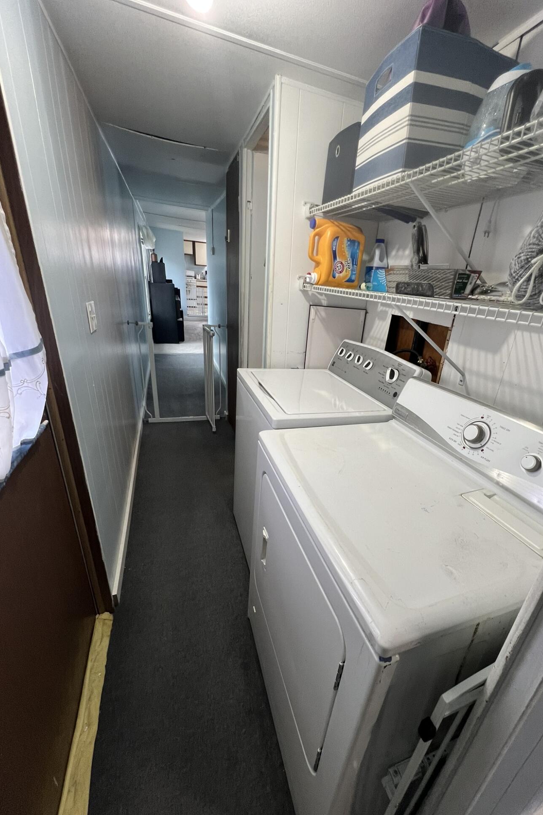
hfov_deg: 80.9
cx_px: 303
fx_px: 317
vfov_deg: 104.2
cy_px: 421
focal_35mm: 14
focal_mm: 1.57
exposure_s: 1/60
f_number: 1.8
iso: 160
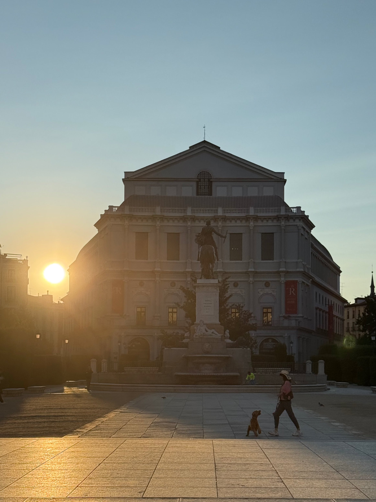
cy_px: 251
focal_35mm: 48
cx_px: 188
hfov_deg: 30.3
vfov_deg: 39.7
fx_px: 695
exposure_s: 1/7143
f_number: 1.78
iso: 64
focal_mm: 6.76
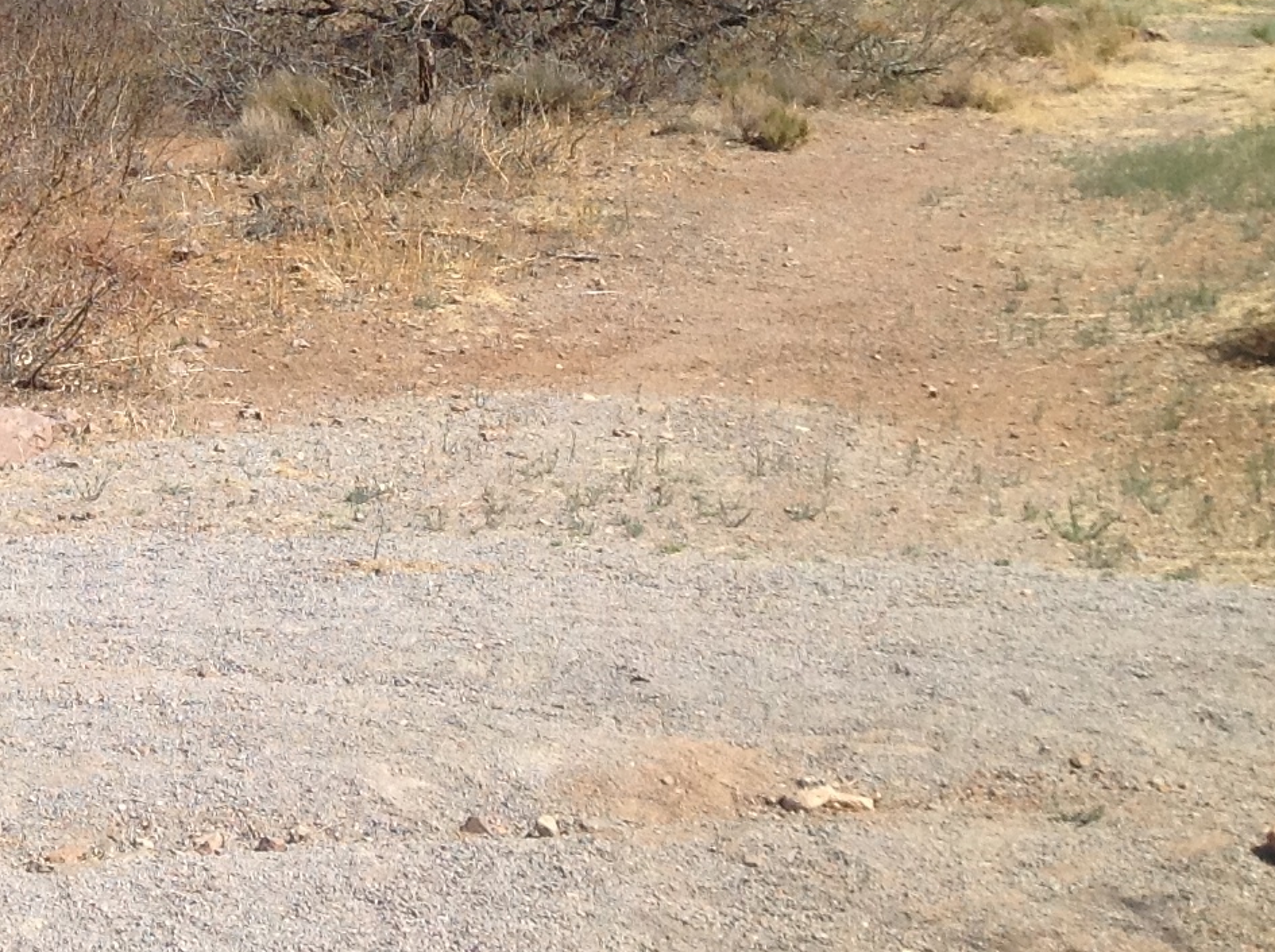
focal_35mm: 96
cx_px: -227
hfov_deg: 19.4
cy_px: -222
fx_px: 3531
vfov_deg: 14.8
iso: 50
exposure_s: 1/2016
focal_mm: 4.28
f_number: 2.4
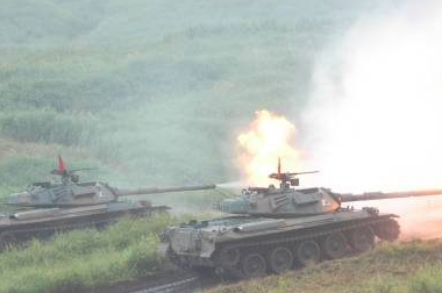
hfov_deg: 4.7
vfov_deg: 3.1
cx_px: 236
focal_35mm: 440
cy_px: 222
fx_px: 5391
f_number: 5.6
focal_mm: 185
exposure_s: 1/500
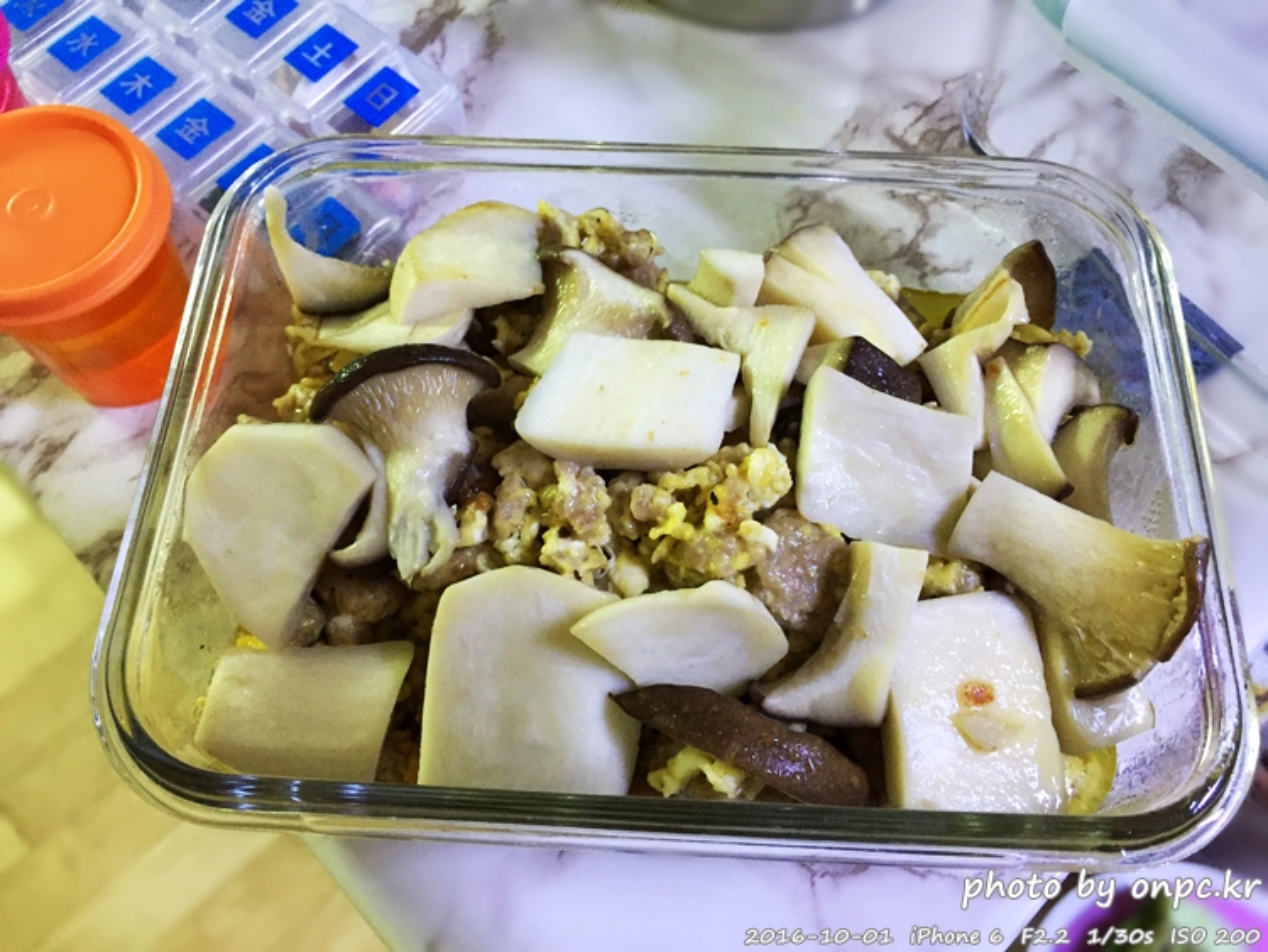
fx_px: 1063
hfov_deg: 61.6
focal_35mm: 29
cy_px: 476
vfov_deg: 48.3
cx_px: 634
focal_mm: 4.15
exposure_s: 1/30
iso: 200
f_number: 2.2
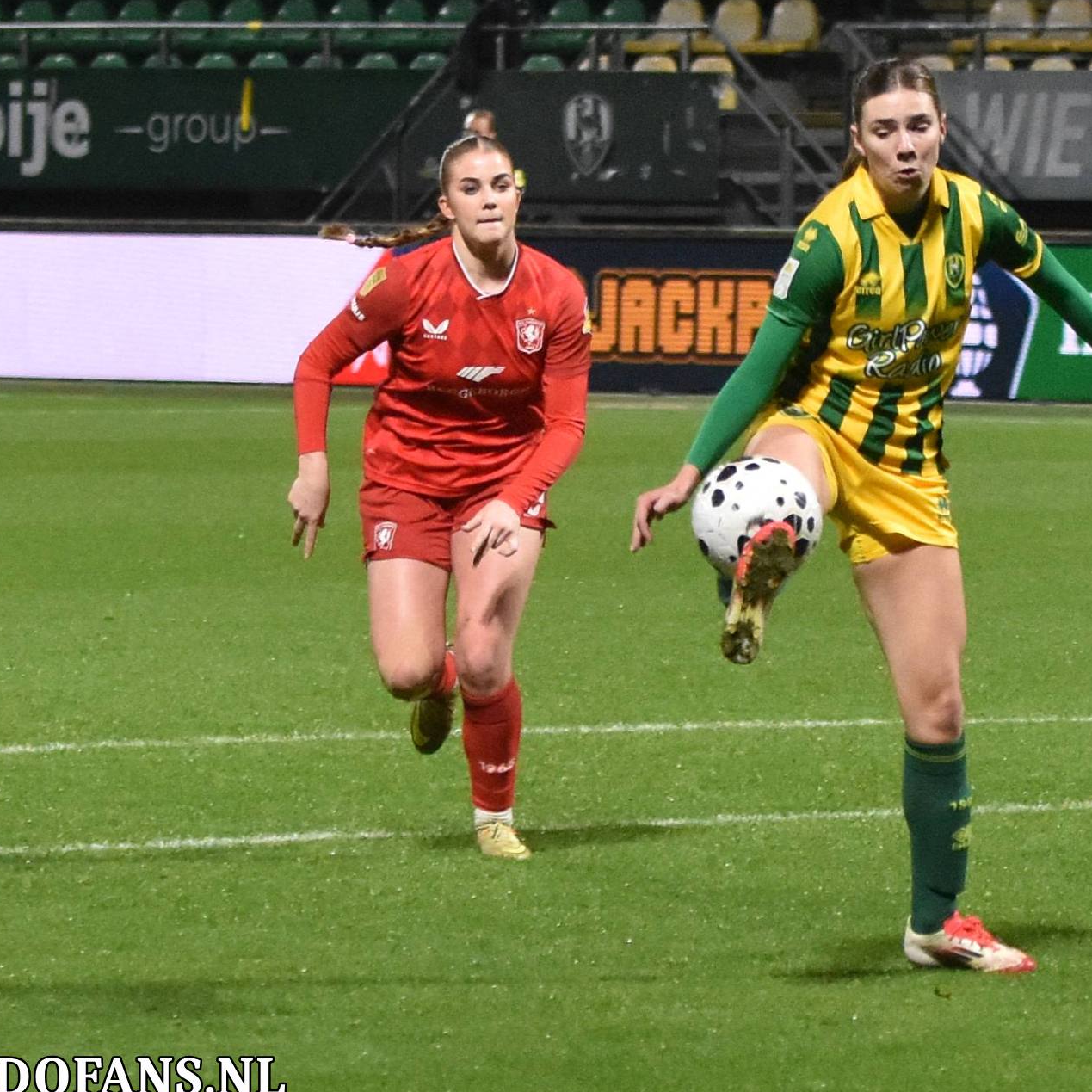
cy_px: 548
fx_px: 4818
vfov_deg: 12.9
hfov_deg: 12.9
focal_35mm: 135
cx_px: 718
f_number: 2.8
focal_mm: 70
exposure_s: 1/500
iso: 2000
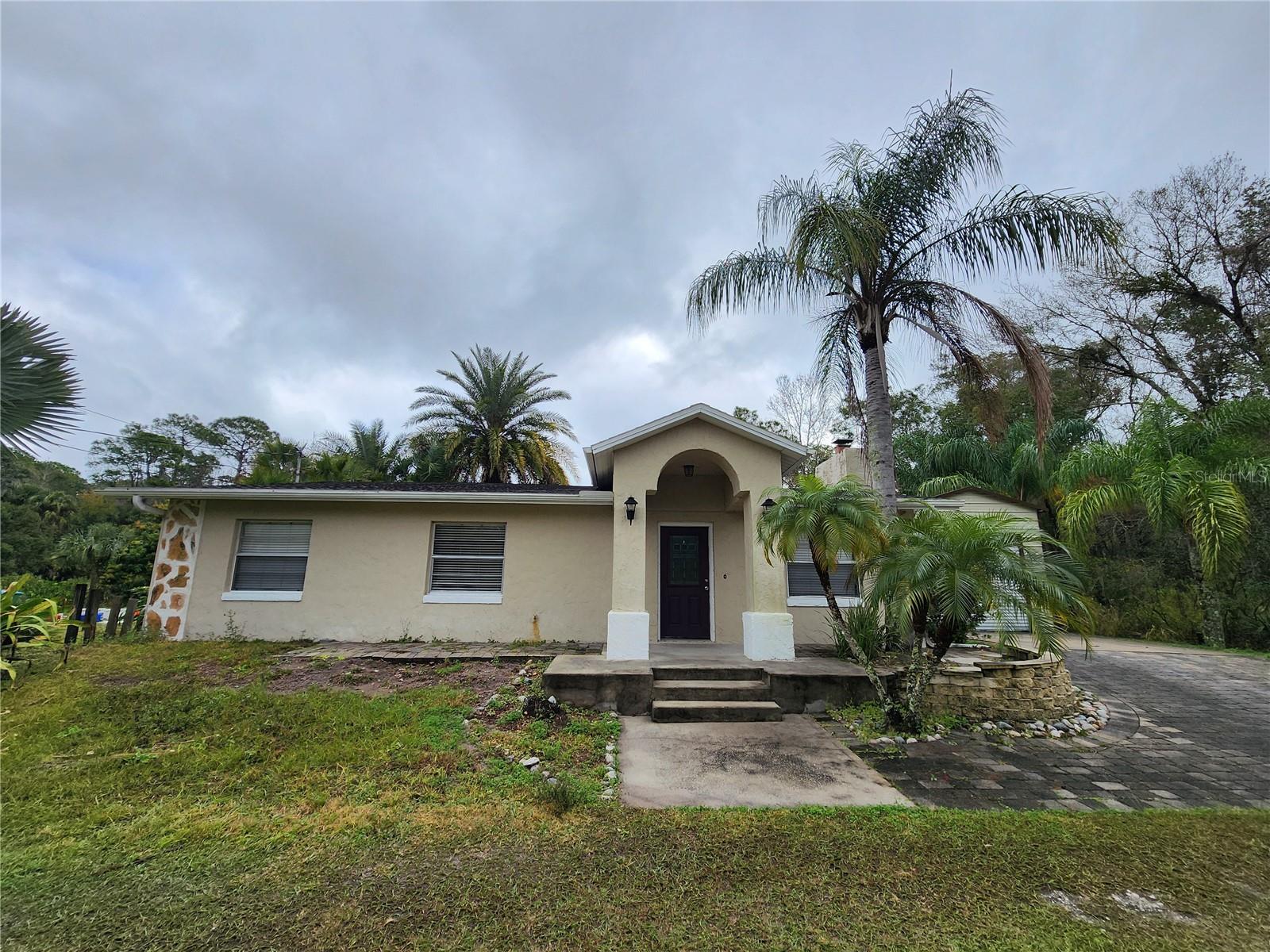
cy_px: 476
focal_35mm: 13
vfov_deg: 89.9
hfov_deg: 106.2
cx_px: 635
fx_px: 477
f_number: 2.2
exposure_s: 1/703
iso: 50
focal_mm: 2.2
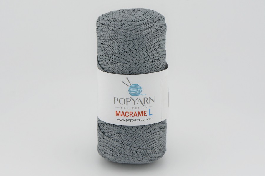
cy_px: 88
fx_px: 607
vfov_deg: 16.6
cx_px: 132
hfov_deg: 24.6
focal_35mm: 82
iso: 200
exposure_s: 1/320
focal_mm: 55
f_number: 9
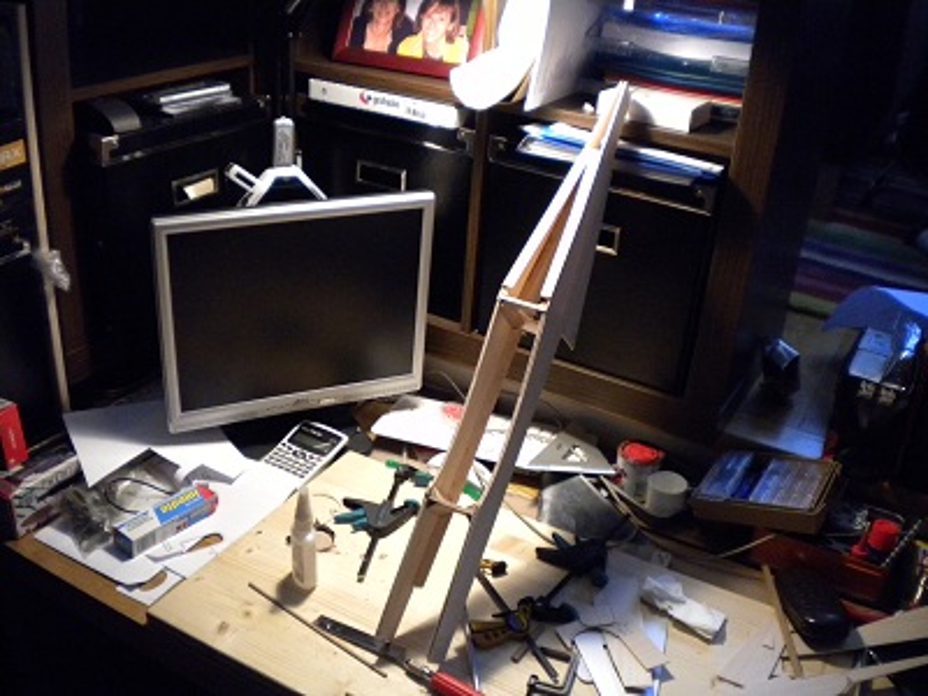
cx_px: 464
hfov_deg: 52.6
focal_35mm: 35
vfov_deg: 40.7
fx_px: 938
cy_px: 348
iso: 400
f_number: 3.1
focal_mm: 6.3
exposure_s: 1/33.7
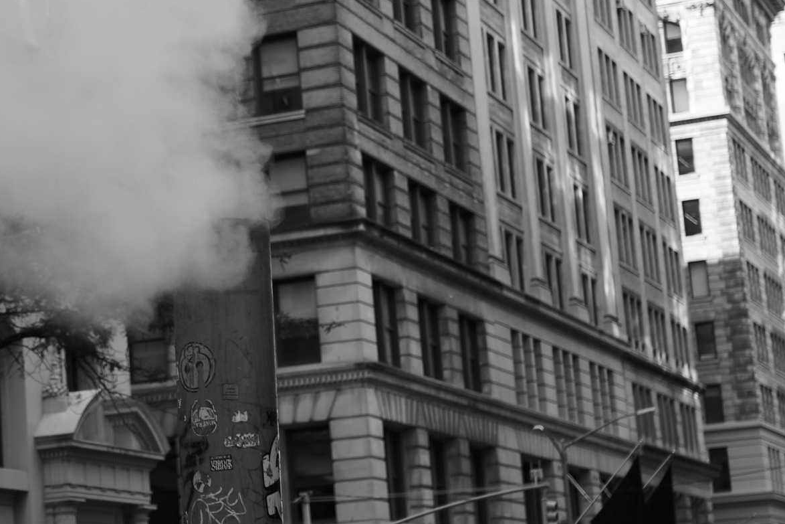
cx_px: 188
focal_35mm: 109
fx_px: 2377
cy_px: 145
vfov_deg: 12.5
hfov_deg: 18.6
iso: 125
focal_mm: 50
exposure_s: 1/1000
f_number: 1.8
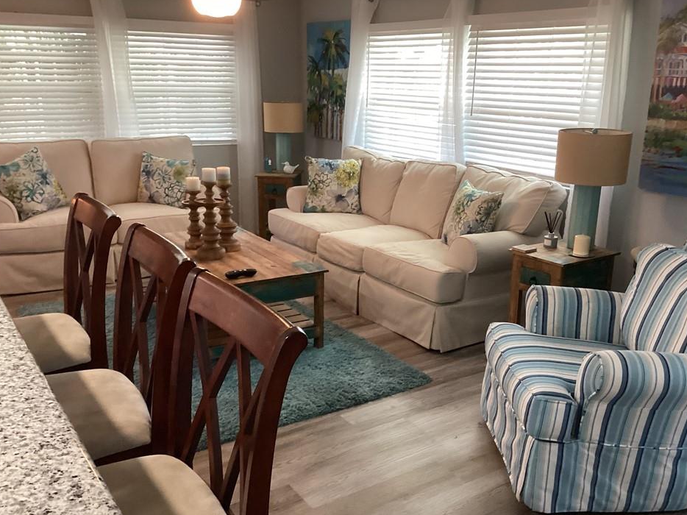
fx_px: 675
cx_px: 354
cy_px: 274
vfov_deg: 41.8
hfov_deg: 54.0
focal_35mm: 34
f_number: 2.4
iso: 250
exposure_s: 1/60
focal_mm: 3.3
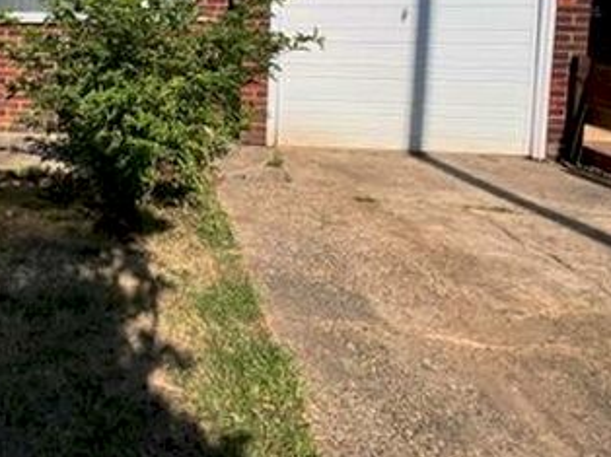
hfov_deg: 52.4
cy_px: 18
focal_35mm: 29
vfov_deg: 42.7
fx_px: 511
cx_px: 37
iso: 32
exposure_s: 1/2660
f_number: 1.8
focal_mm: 1.57
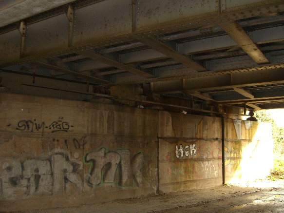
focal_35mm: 38
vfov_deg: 37.7
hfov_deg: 49.0
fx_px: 312
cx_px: 142
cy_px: 106
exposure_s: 1/60
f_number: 2.8
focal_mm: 7.9
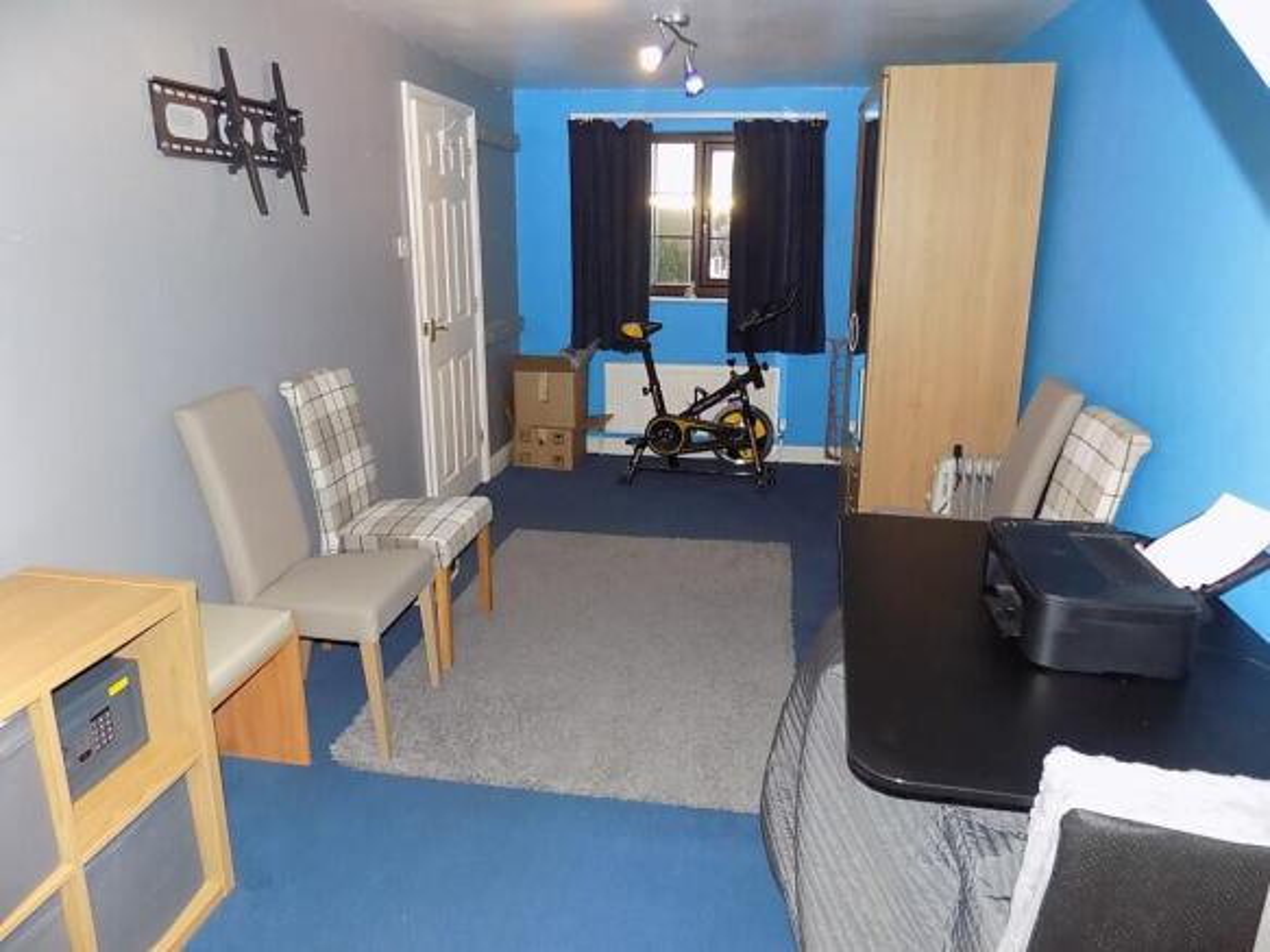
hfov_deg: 73.9
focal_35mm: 23
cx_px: 635
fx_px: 844
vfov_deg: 58.9
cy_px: 476
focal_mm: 4
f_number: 3.1
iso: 360
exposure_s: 1/30
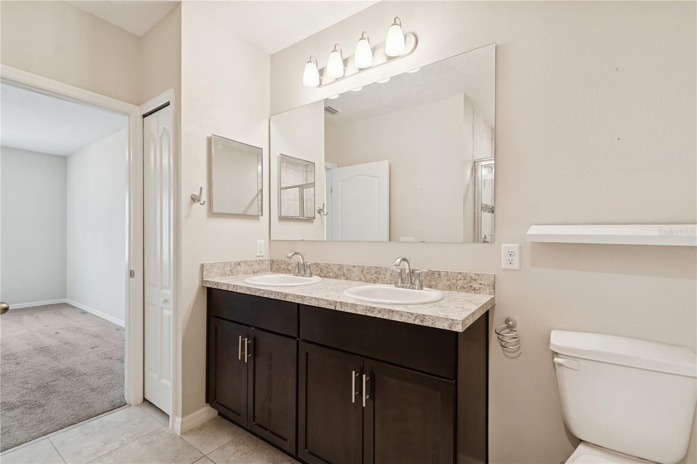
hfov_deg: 100.4
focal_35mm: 15
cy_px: 232
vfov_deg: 77.3
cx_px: 348
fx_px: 290
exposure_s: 1/4
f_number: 8
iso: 200
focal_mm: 10
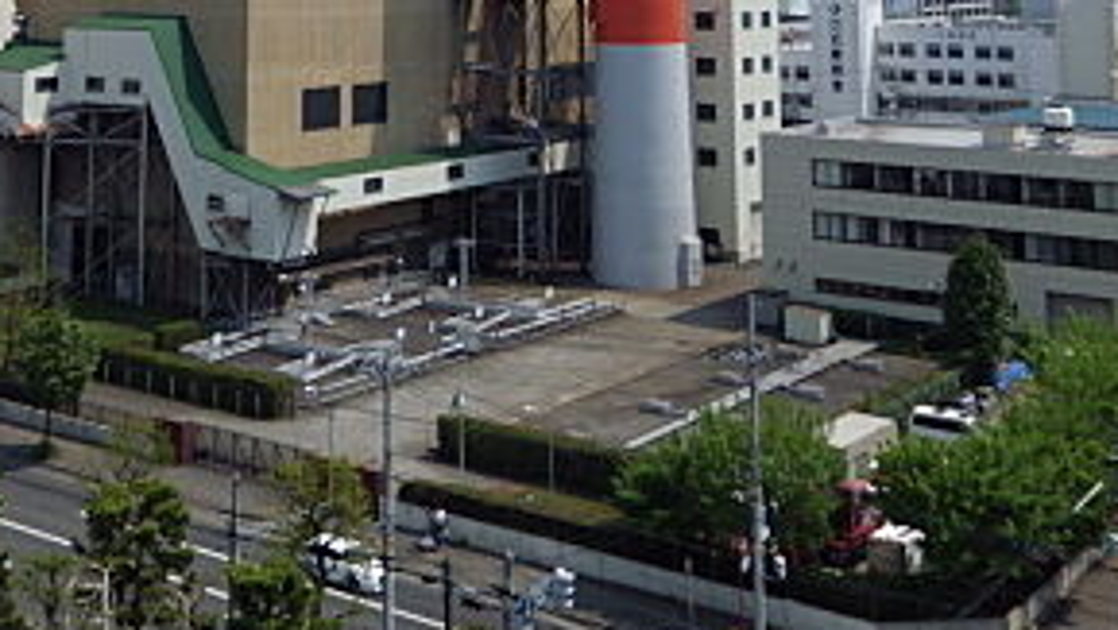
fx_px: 1572
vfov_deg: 20.2
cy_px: -247
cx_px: 453
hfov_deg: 39.0
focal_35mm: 53
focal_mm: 4
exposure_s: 1/200
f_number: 9.7
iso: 100
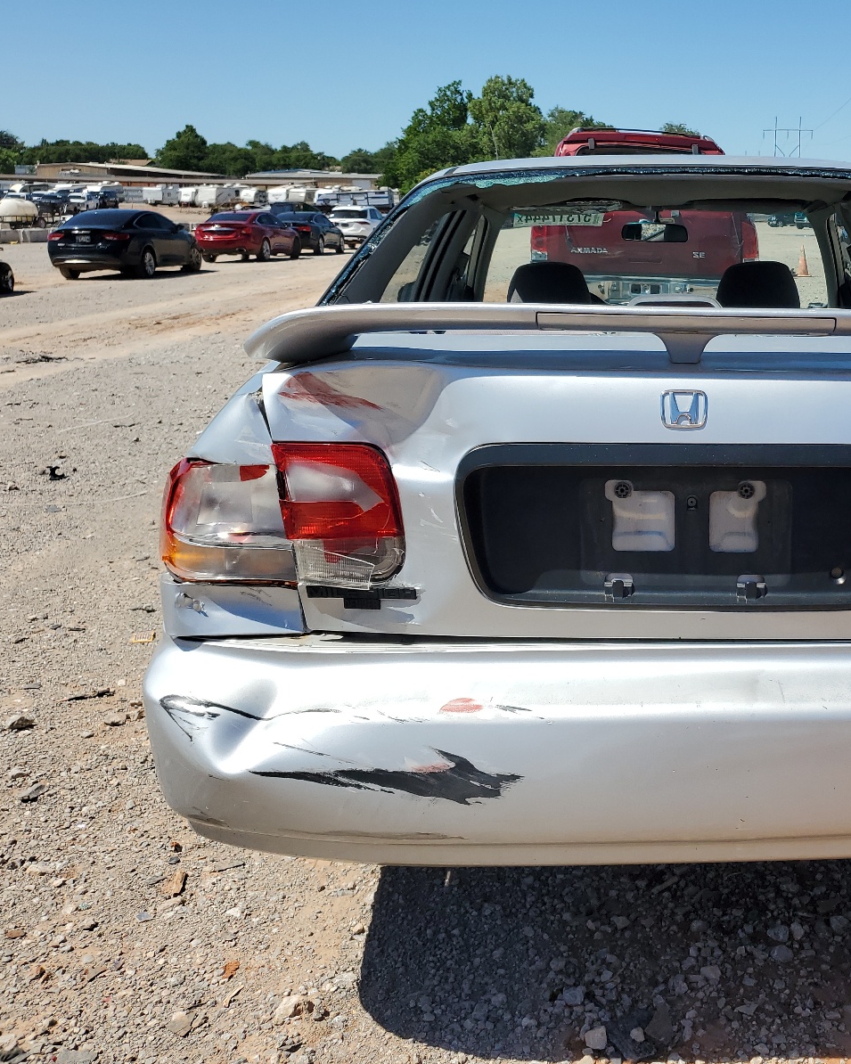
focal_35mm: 34
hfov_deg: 41.6
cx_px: 675
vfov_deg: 52.8
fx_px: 1071
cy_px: 534
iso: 50
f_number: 1.5
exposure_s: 1/5000
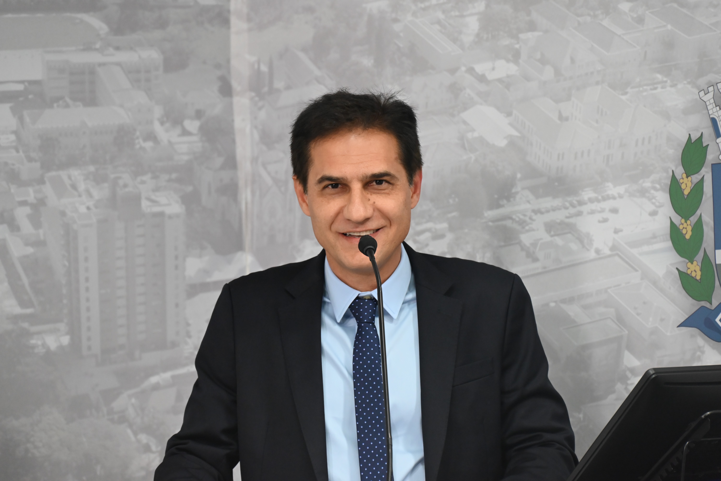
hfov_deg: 11.4
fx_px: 3606
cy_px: 240
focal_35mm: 180
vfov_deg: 7.6
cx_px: 360
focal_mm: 180
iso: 3200
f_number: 6.3
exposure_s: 1/160
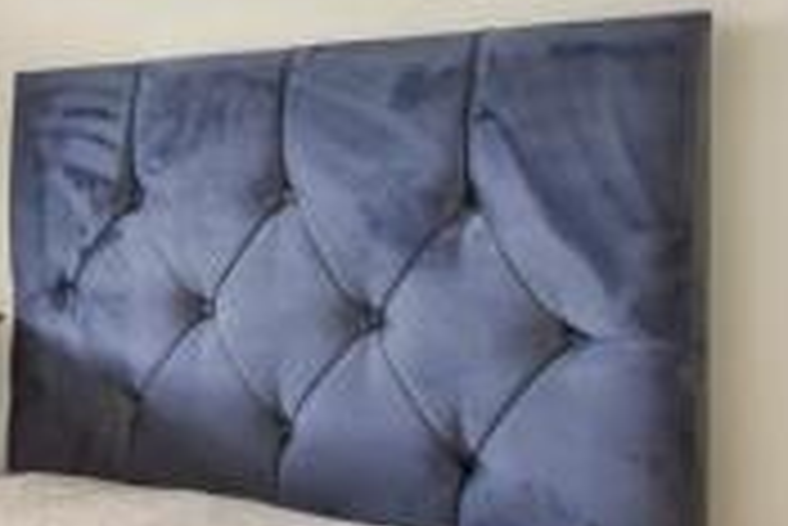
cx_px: -660
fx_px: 1227
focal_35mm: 56
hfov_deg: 21.5
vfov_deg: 24.2
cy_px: 191
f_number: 8
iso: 640
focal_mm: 10
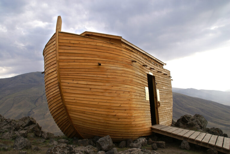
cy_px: 77
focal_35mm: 39
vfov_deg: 34.3
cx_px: 115
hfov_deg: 49.5
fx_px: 249
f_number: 11
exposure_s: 1/60
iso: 100
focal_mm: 26
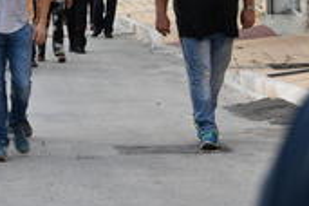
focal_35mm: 307
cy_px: -78
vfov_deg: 4.5
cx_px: -4
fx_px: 2635
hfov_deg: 6.7
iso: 400
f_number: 4.5
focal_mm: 70
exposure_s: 1/250
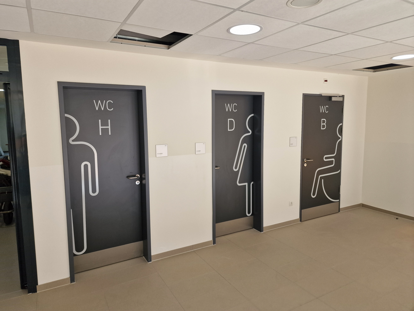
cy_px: 156
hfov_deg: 73.9
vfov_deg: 58.9
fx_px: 275
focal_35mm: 23
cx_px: 207
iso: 50
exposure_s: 1/180
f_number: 1.8
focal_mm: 6.4
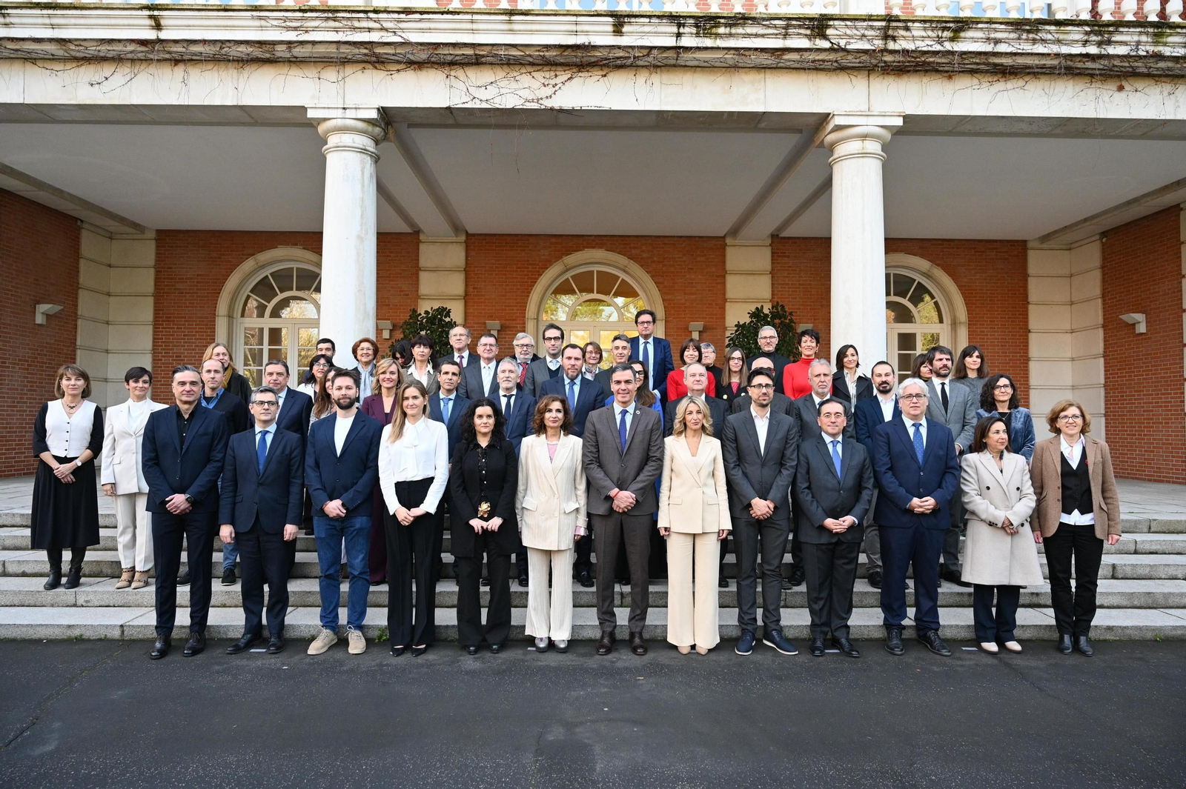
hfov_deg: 73.8
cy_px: 394
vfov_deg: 53.1
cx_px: 593
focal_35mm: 24
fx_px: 790
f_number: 5
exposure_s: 1/640
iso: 1600
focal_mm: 24
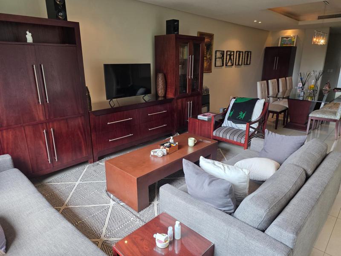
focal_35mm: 23
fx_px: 227
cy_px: 128
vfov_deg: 58.9
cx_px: 170
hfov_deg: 73.9
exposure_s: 1/100
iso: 100
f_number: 1.7
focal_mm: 6.3
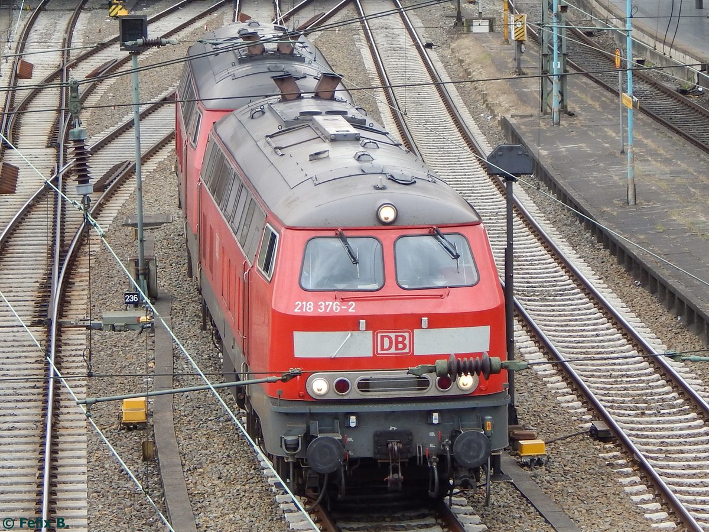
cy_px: 266
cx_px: 354
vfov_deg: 13.0
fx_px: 2335
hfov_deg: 17.3
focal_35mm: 114
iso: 125
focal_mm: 20.5
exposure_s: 1/160
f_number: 4.6
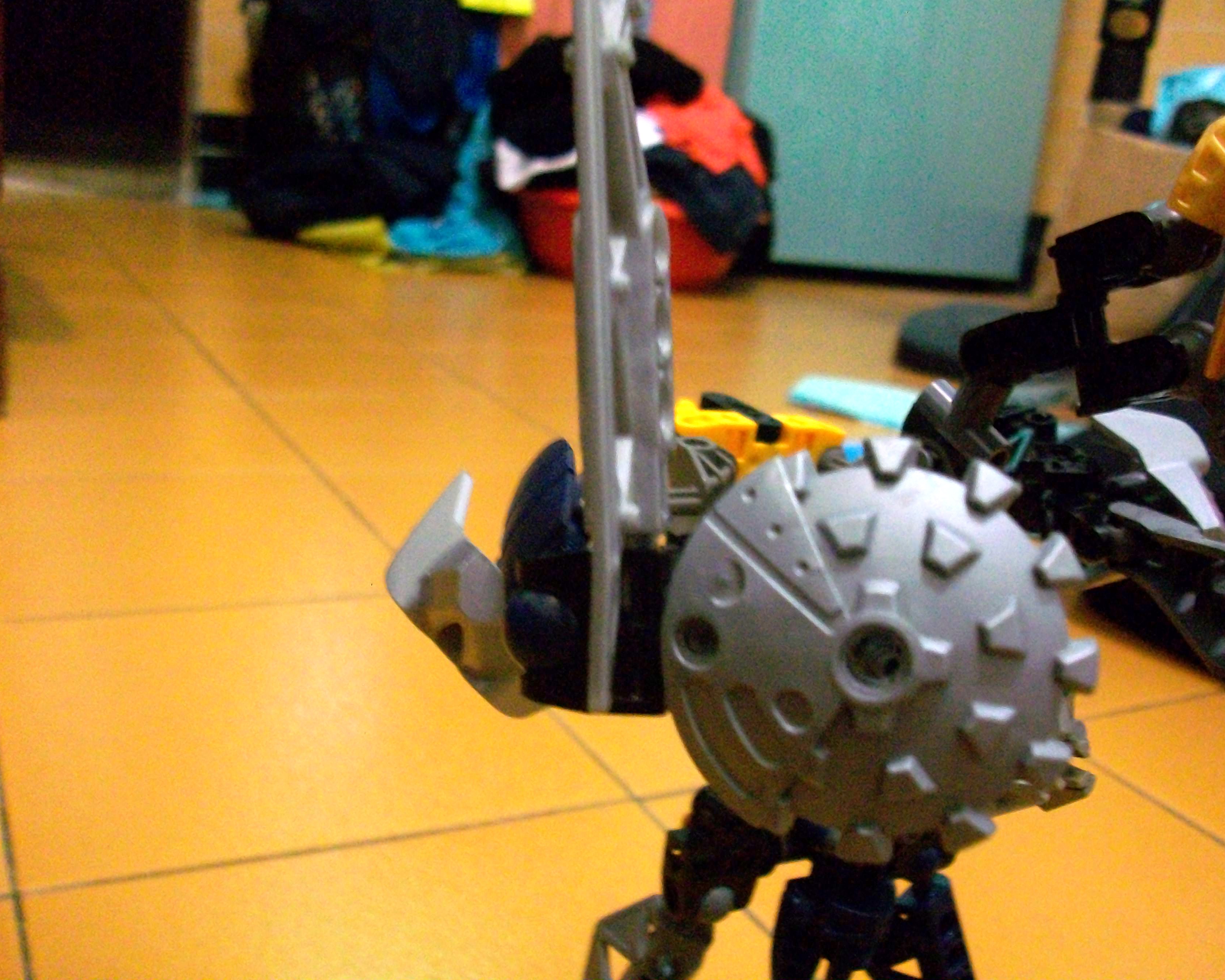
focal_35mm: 34
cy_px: 481
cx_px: 647
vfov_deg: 43.4
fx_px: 1233
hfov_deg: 52.8
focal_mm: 5.7
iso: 160
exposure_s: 1/8
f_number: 2.8
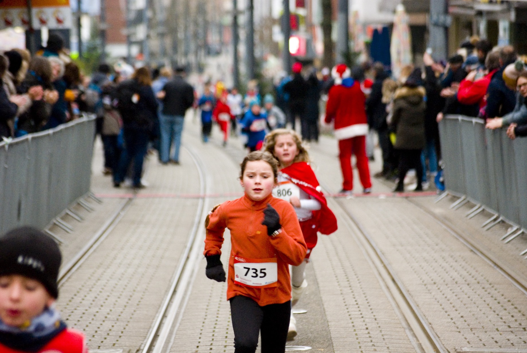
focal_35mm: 222
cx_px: 264
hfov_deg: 9.3
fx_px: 3254
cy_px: 176
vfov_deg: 6.2
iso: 500
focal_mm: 148
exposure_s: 1/125
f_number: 4.5
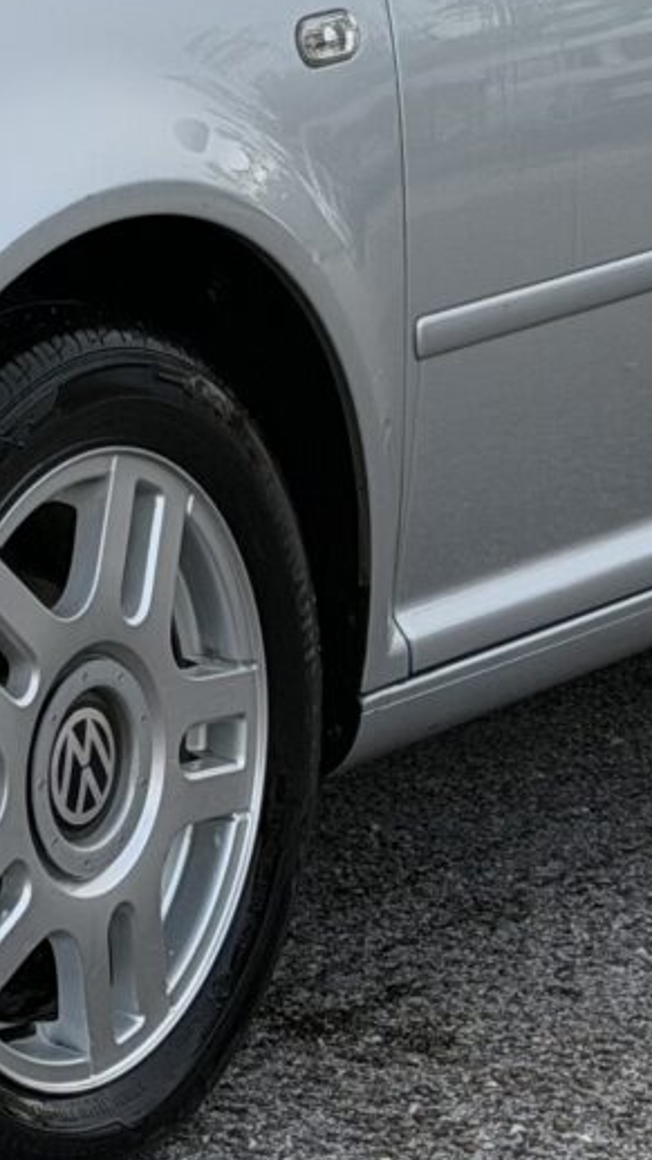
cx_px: -289
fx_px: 5968
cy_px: -65
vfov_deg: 11.0
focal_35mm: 194
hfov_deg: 6.2
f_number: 1.78
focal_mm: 6.76
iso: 100
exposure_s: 1/513
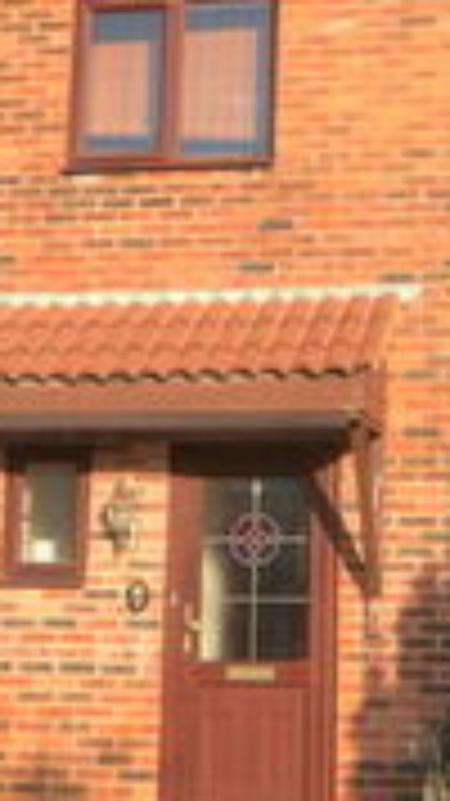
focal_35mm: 74
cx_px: 392
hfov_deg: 16.1
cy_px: 302
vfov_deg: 28.5
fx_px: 1571
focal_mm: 12
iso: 100
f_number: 6.3
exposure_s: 1/160
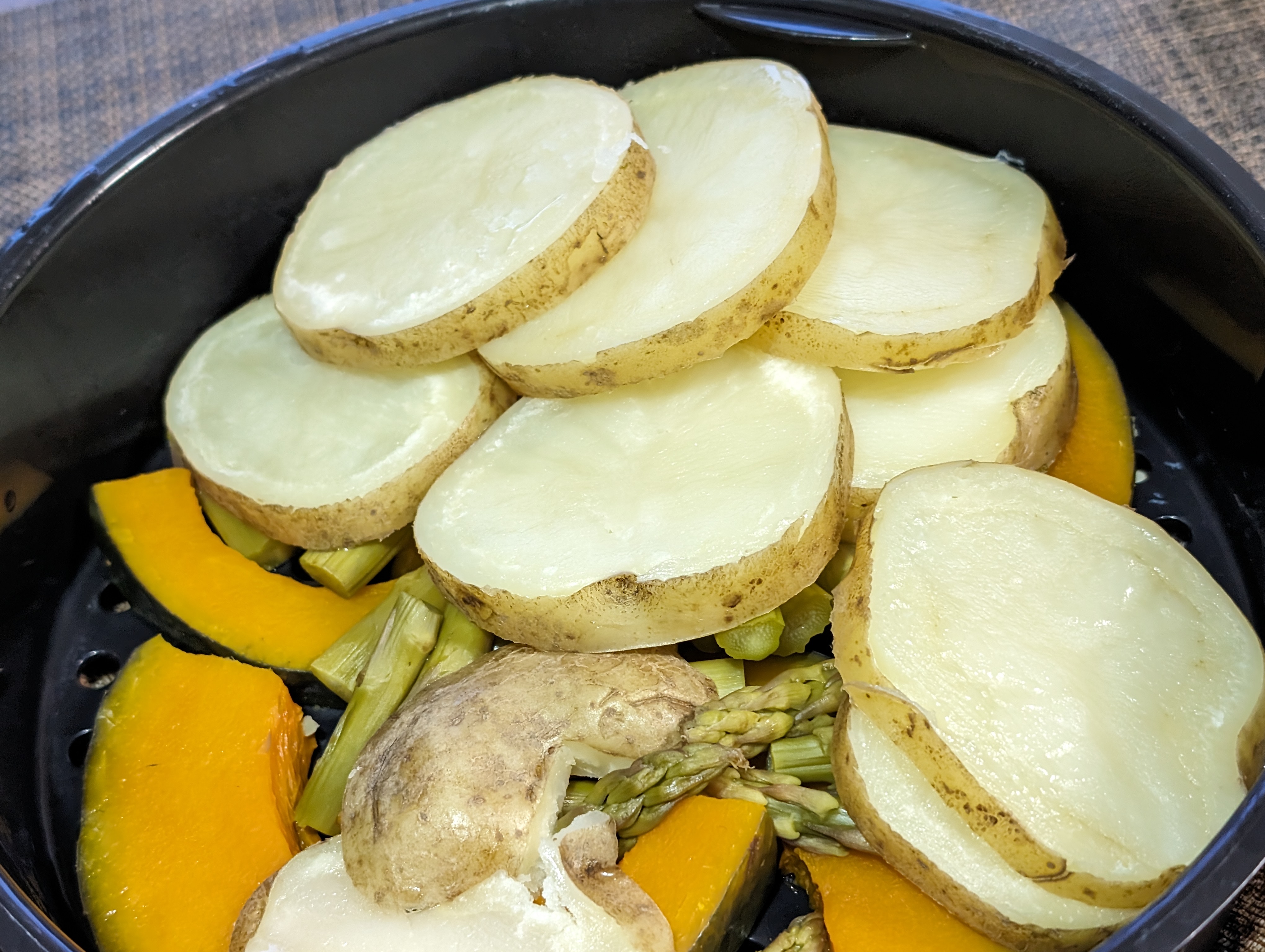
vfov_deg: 29.7
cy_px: 476
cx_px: 632
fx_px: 1793
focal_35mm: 49
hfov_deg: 38.9
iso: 303
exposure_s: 1/27.4
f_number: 1.68
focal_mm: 6.9
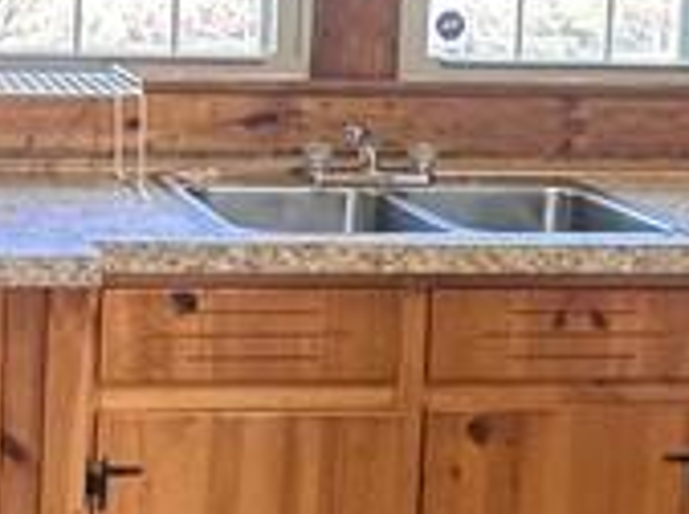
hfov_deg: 22.3
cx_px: 16
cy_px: 4
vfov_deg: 16.9
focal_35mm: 85
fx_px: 1688
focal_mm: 2.22
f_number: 2.2
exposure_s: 1/60
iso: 160
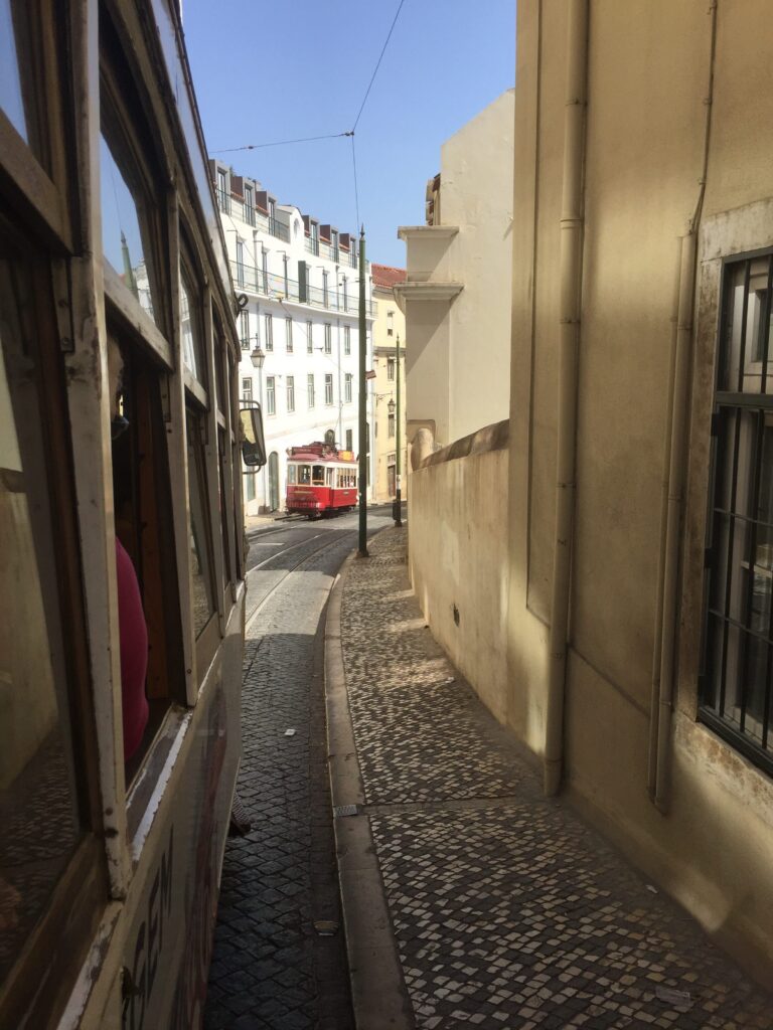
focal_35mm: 29
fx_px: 863
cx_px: 386
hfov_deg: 48.2
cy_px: 515
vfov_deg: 61.7
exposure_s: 1/1799
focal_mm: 4.15
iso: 32
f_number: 2.2
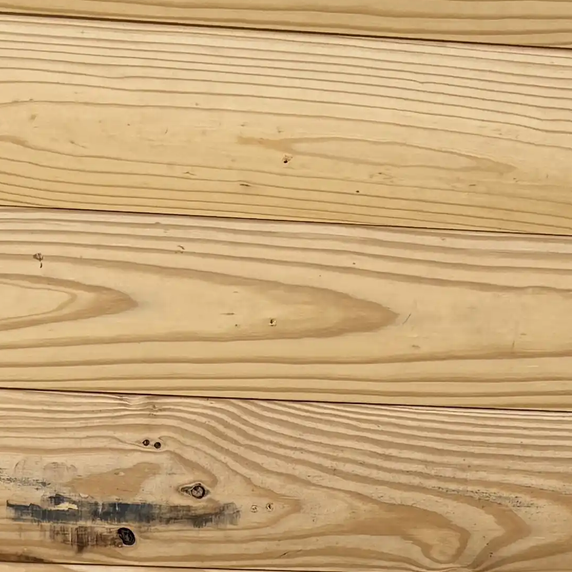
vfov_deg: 13.0
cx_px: 117
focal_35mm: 121
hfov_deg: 14.3
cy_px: 1029
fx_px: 2262
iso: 50
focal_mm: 5.96
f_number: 1.6
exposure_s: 1/1287
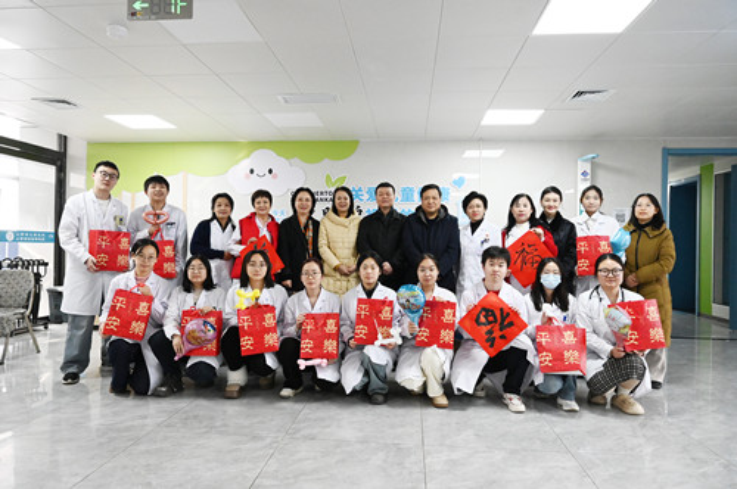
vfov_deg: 53.0
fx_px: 491
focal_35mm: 24
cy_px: 244
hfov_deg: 73.8
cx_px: 368
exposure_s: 1/160
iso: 6400
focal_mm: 24
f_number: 6.3
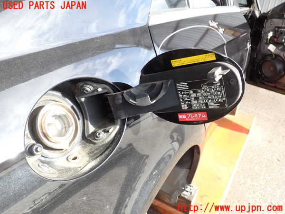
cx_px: 142
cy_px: 107
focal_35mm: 30
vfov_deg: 46.8
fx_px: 247
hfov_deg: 60.0
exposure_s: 1/125
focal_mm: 5.4
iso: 100
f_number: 3.2
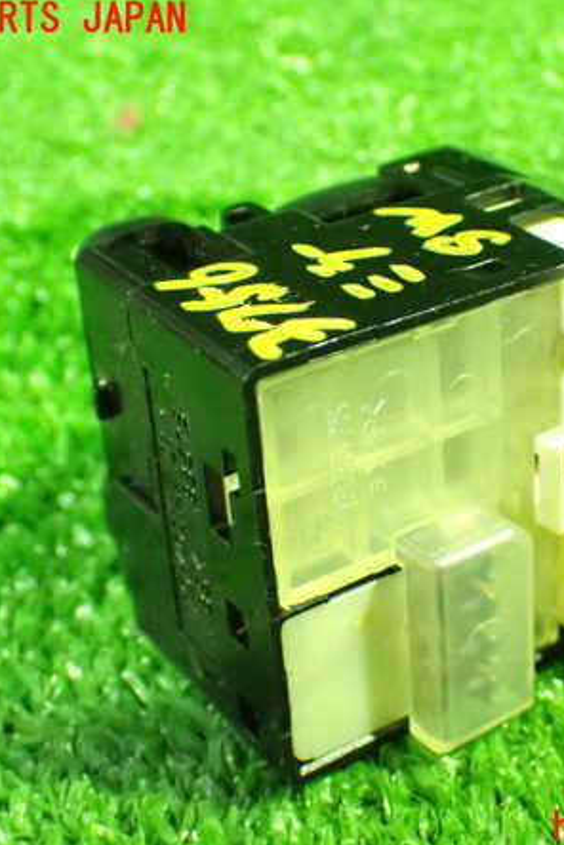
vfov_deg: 30.5
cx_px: 412
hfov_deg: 20.5
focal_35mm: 66
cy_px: 424
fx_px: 1551
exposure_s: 1/20
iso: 1600
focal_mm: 8.4
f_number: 3.1
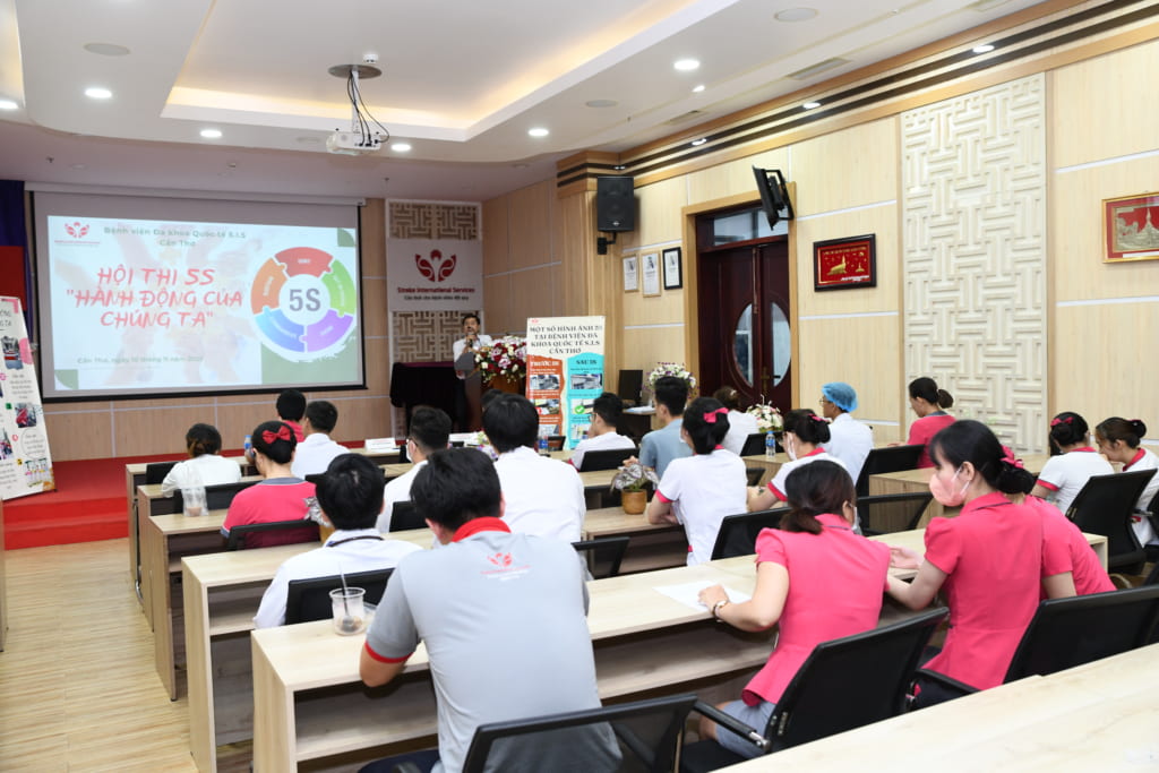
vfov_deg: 42.3
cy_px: 386
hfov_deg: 60.3
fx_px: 998
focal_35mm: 31
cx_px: 580
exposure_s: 1/60
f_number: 4
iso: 1250
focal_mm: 31
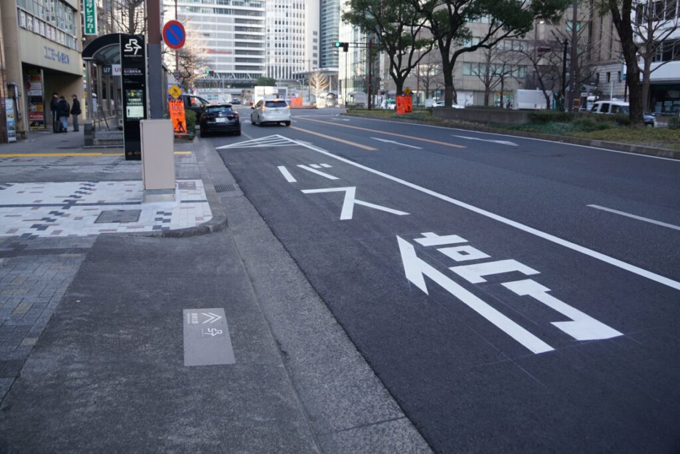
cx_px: 340
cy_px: 227
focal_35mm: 27
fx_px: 510
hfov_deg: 67.4
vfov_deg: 48.0
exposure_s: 1/80
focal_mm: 18
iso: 100
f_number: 4.5
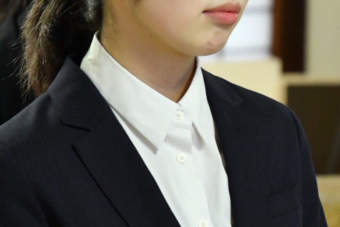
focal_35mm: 333
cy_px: 54
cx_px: 255
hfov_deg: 6.2
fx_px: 3144
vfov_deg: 4.1
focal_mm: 80
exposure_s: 1/200
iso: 4000
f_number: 4
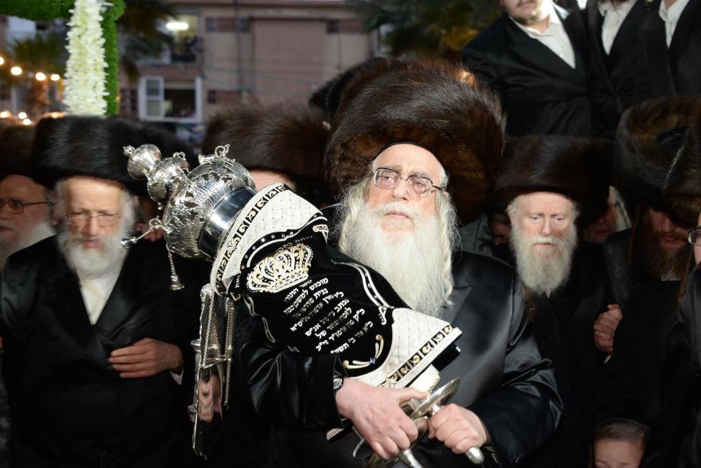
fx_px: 1325
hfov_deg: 29.6
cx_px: 350
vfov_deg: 20.0
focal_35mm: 68
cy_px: 234
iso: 1000
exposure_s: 1/60
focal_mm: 68
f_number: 5.6
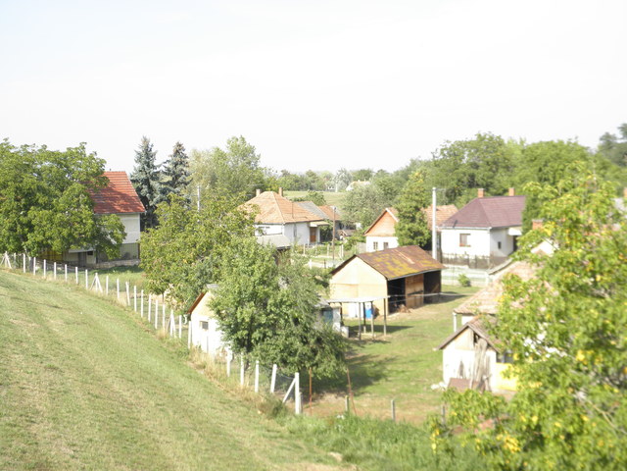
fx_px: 978
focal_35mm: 54
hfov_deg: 35.5
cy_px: 236
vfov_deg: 27.0
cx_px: 314
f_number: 4.1
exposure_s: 1/250
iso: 100
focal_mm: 9.7
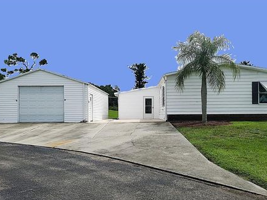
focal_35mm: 30
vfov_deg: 46.7
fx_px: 231
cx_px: 137
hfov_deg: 59.9
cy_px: 113
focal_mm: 4.3
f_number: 1.5
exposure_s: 1/4545
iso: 50
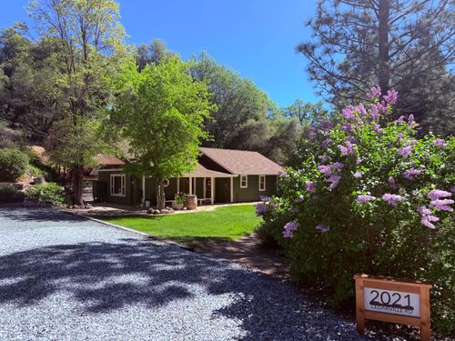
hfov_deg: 71.6
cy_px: 170
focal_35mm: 24
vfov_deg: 56.8
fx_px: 315
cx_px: 228
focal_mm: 6.76
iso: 80
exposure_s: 1/2169
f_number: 1.78
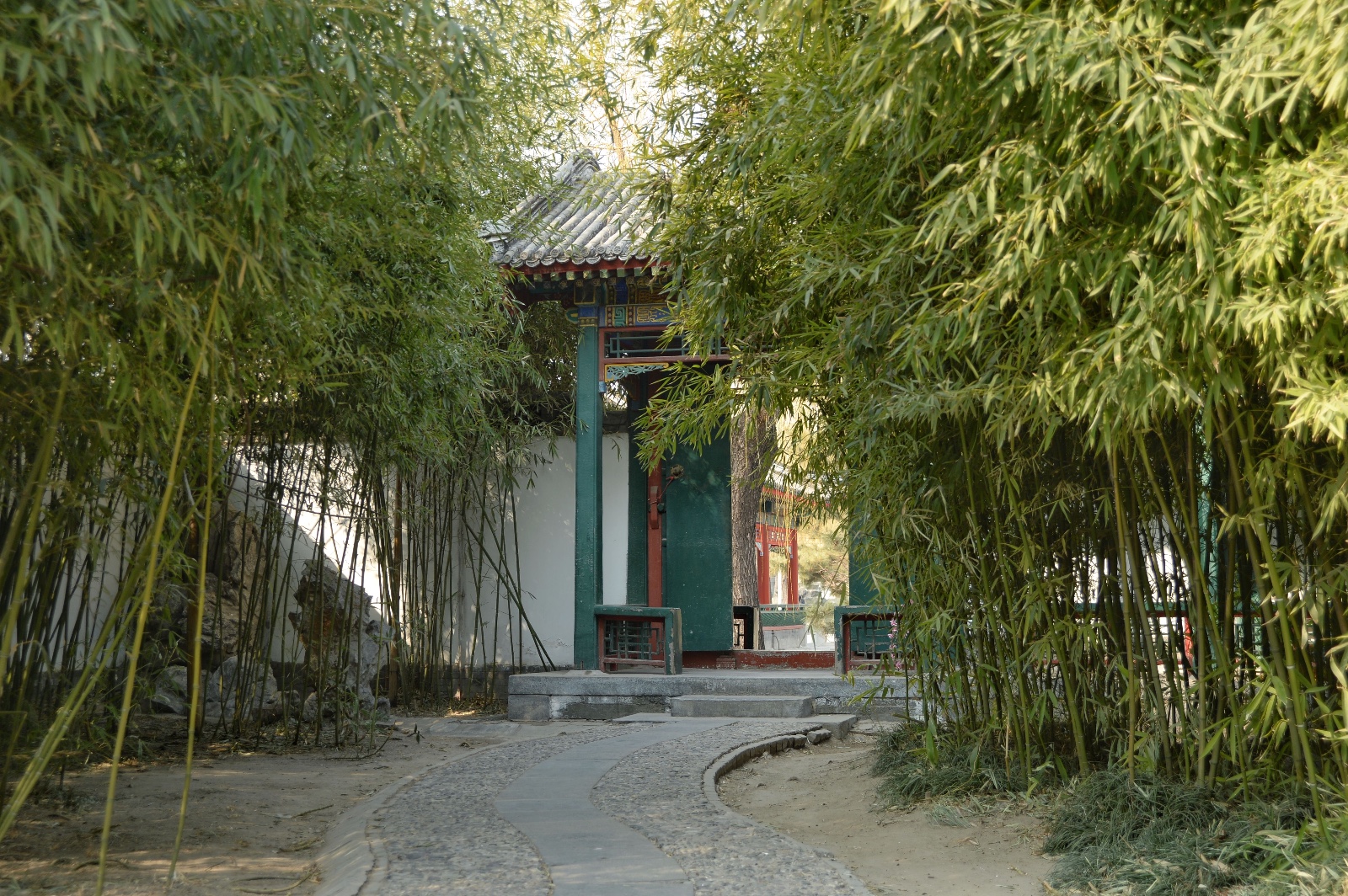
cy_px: 448
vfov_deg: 28.0
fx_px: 1796
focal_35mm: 48
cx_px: 674
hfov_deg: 41.1
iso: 200
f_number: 5.6
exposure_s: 1/160
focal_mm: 48
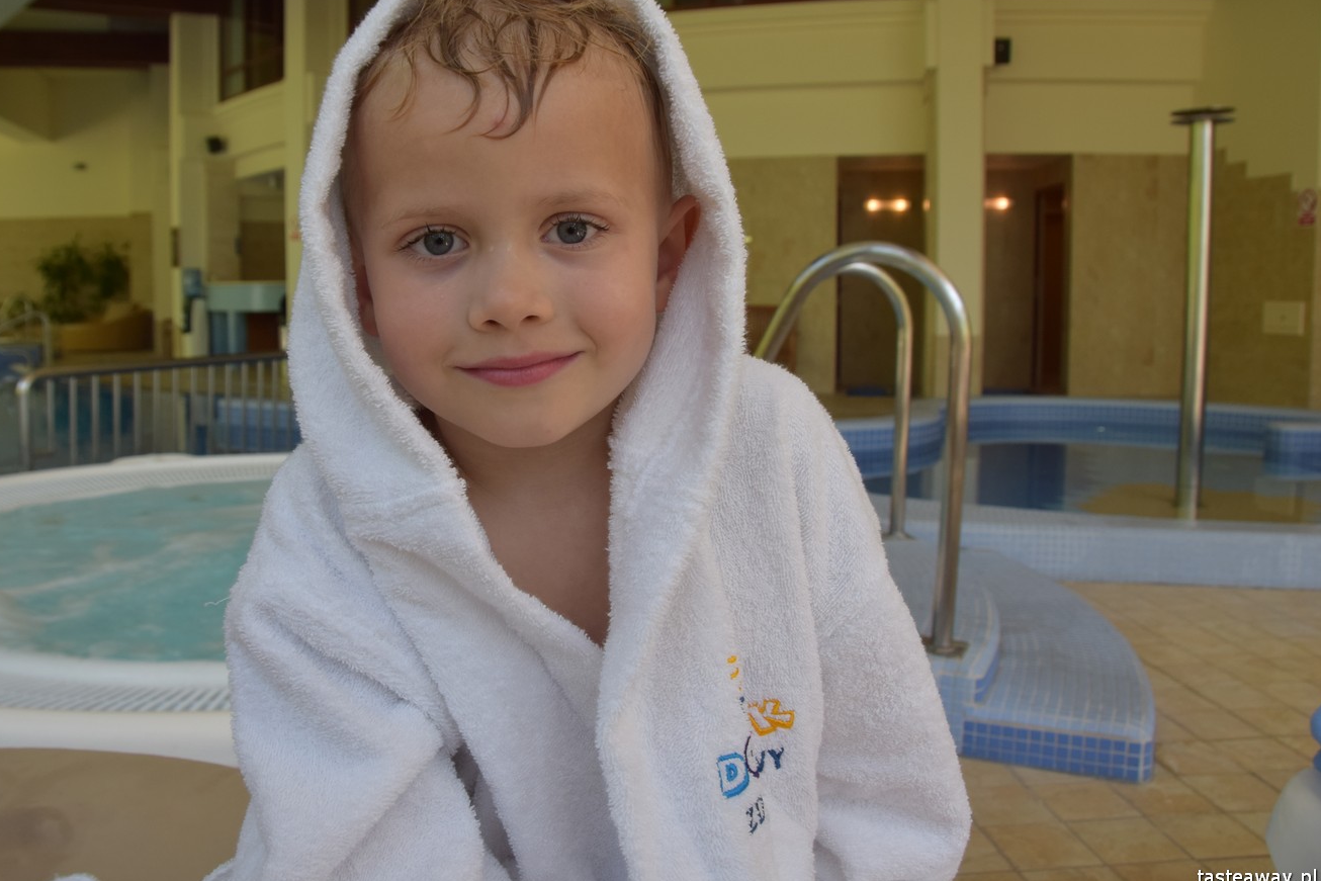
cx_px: 567
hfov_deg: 60.0
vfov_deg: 42.3
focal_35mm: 31
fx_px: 1138
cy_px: 387
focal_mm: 18
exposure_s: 1/160
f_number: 6.3
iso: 400
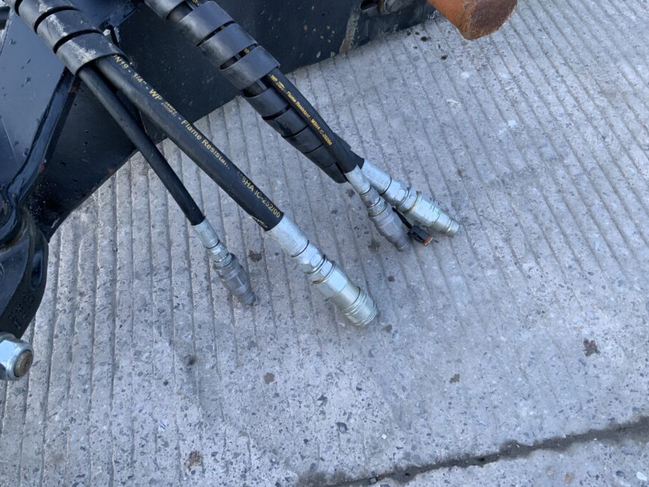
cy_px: 216
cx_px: 315
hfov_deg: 55.3
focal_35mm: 33
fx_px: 619
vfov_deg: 42.9
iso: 64
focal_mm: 3
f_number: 1.8
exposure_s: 1/122
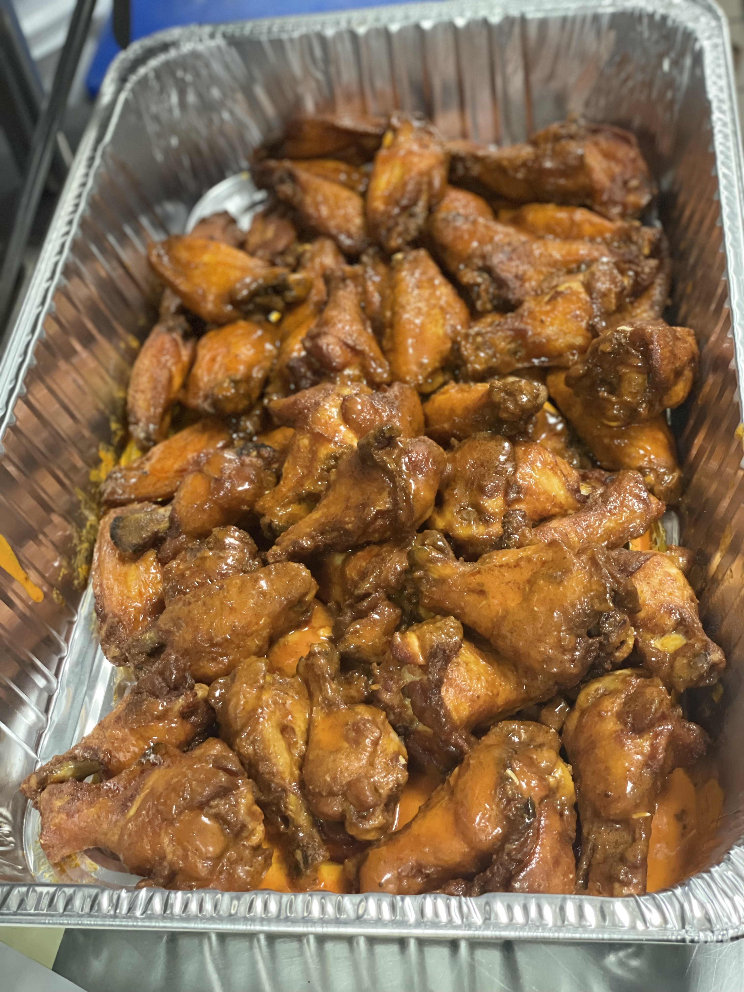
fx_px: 1490
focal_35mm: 52
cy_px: 496
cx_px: 372
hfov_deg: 28.0
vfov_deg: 36.8
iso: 400
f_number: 2
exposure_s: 1/30
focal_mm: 6
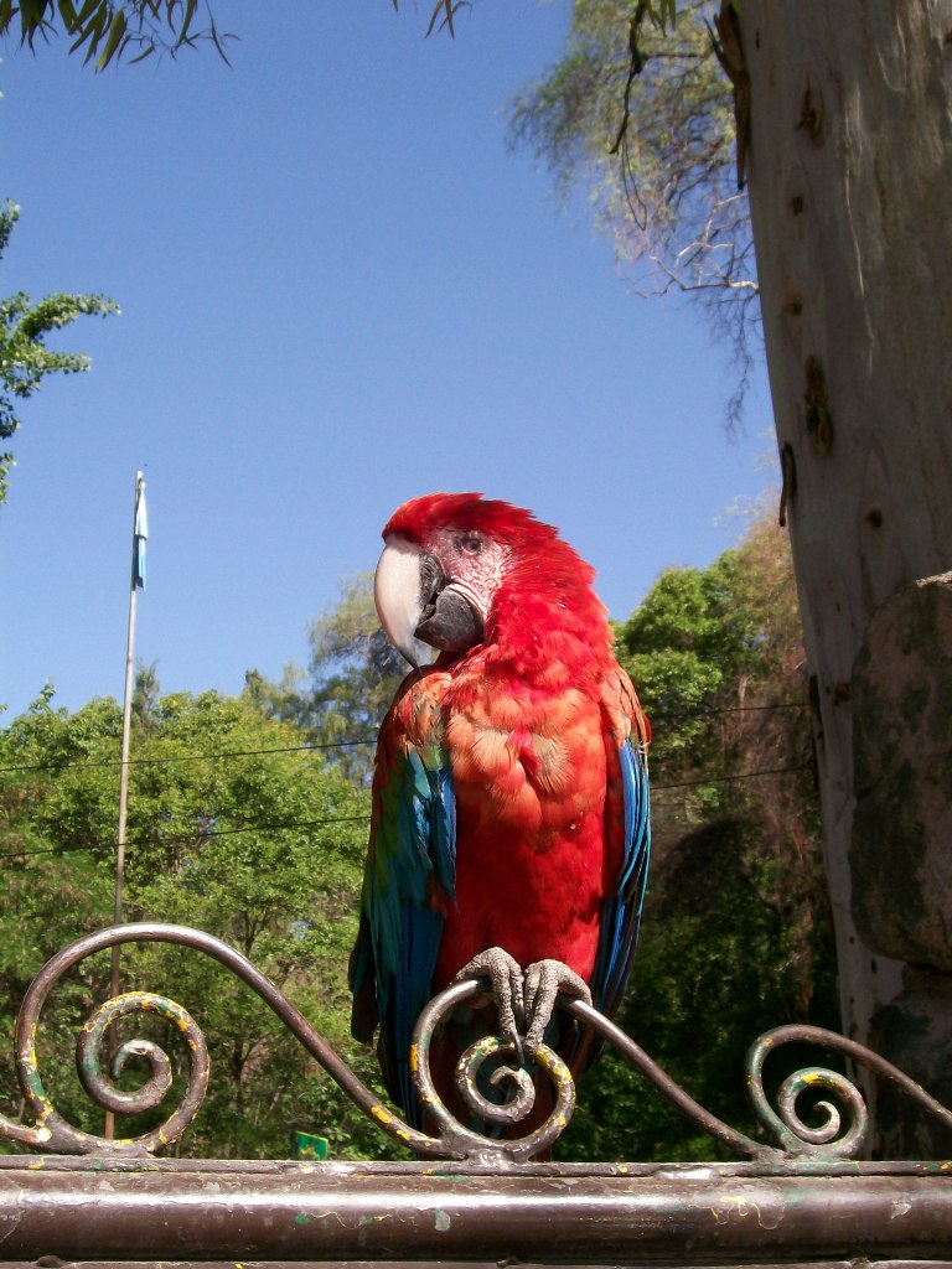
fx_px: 2053
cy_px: 634
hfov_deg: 26.1
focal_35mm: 56
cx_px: 476
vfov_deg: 34.3
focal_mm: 9.4
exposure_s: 1/269
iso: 80
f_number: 6
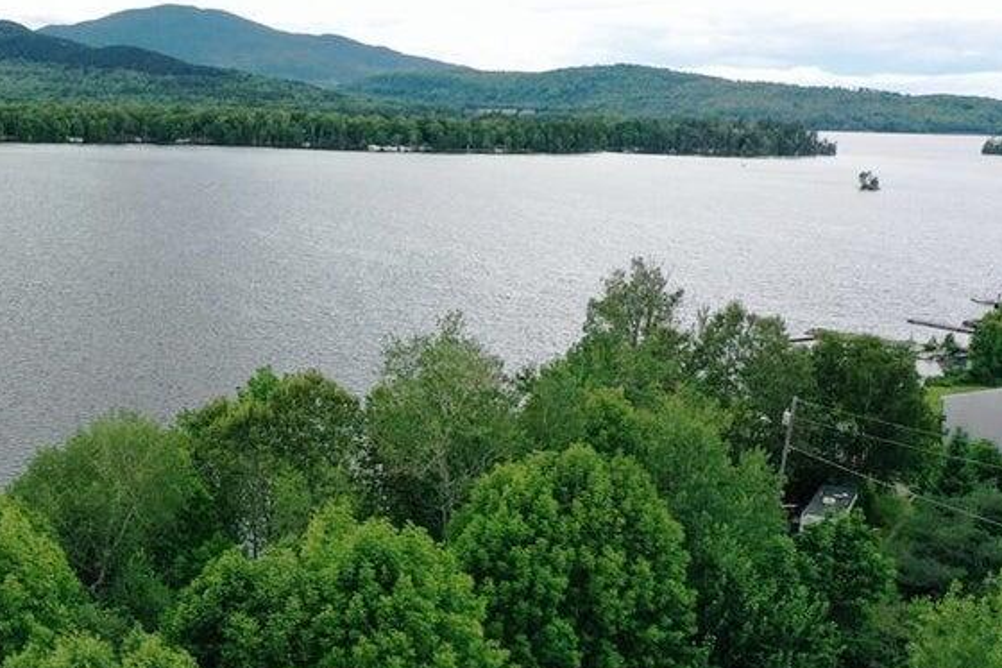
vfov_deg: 28.1
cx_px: 193
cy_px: 351
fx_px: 1336
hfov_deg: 39.4
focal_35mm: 48
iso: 400
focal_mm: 10.26
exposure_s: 1/500
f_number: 6.3
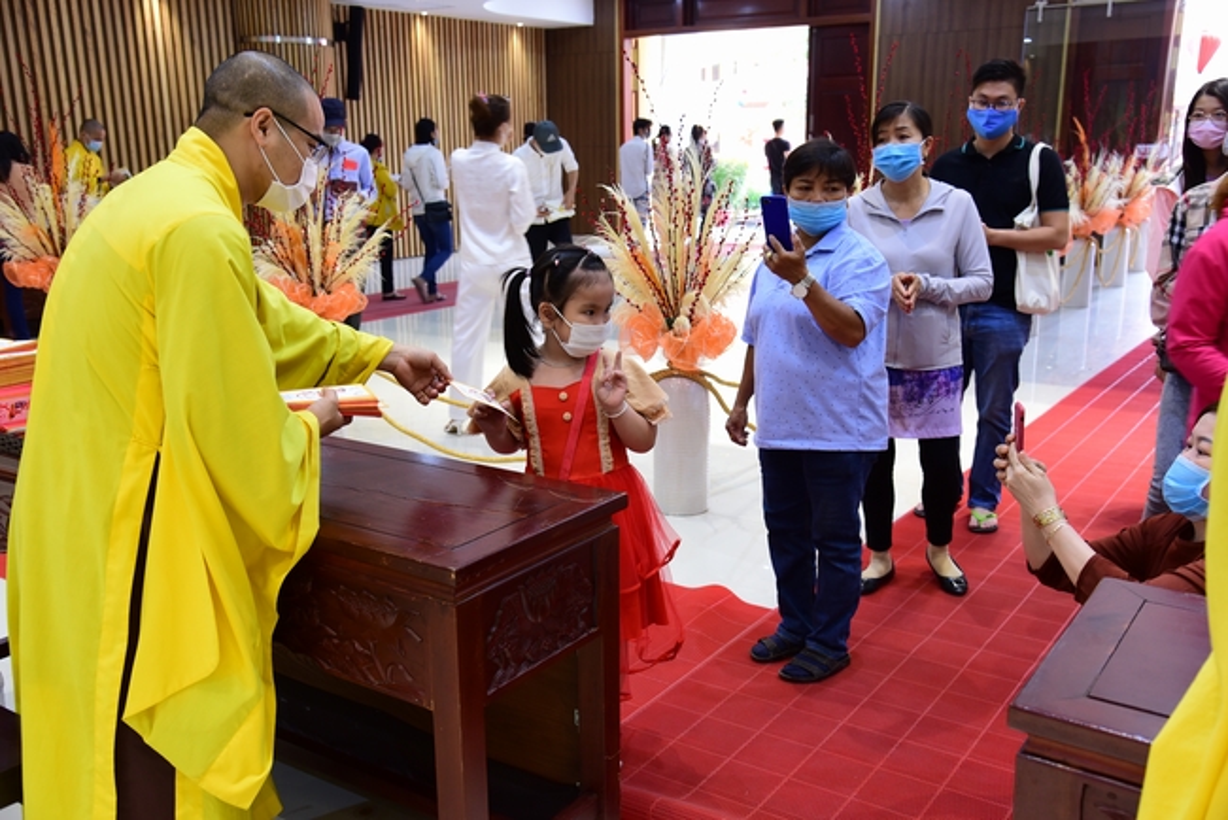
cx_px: 614
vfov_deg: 38.9
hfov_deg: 55.8
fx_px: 1160
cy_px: 410
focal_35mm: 34
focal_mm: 34
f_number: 5
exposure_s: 1/40
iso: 1000
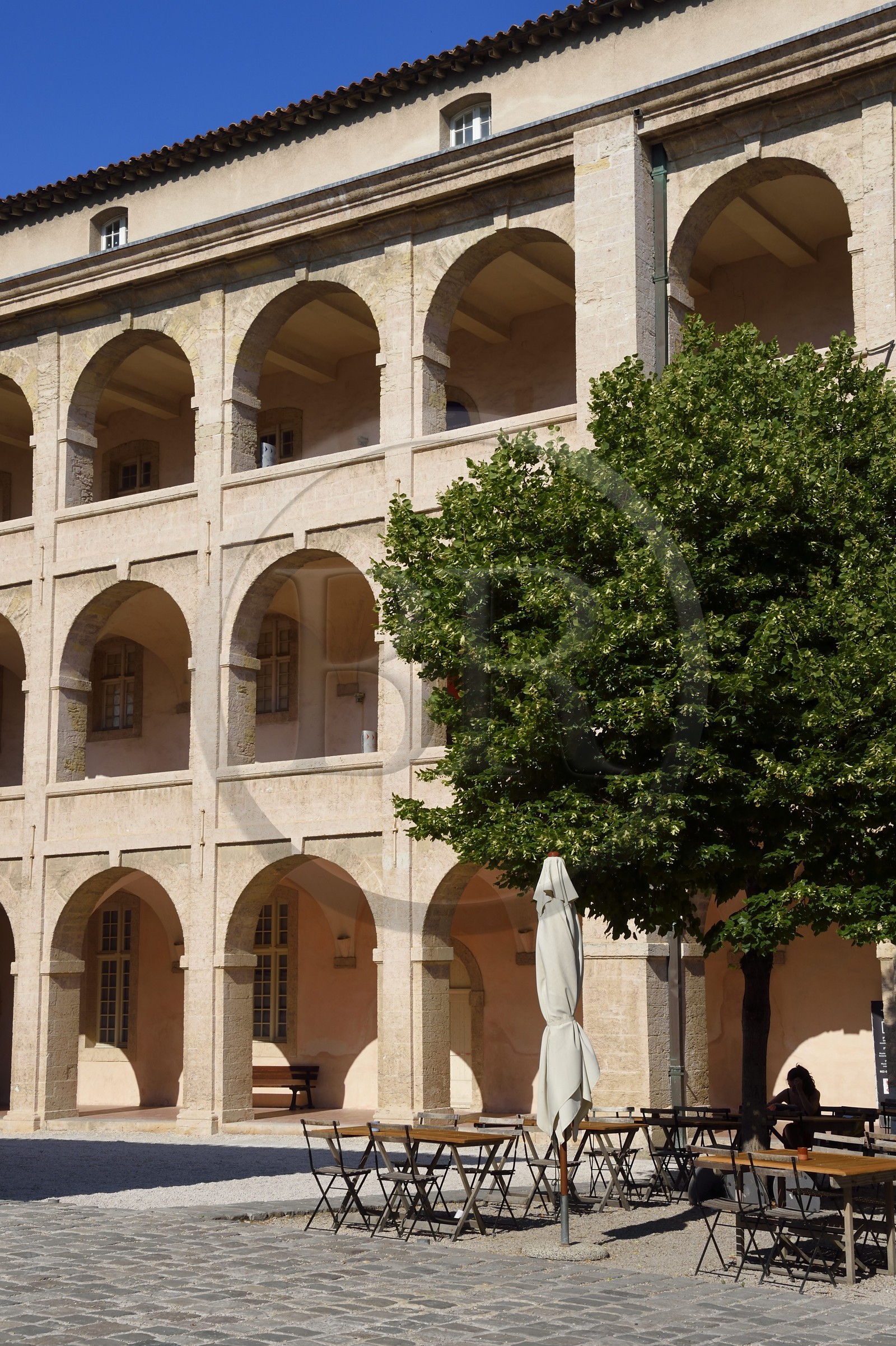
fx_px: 1868
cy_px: 673
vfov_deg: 39.6
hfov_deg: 27.0
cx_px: 448
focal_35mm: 50
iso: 200
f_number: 14
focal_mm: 50
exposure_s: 1/250
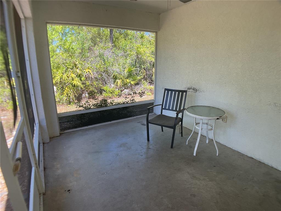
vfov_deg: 48.2
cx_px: 140
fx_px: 235
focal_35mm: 29
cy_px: 106
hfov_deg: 61.7
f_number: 1.8
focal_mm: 3
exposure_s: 1/135
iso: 16
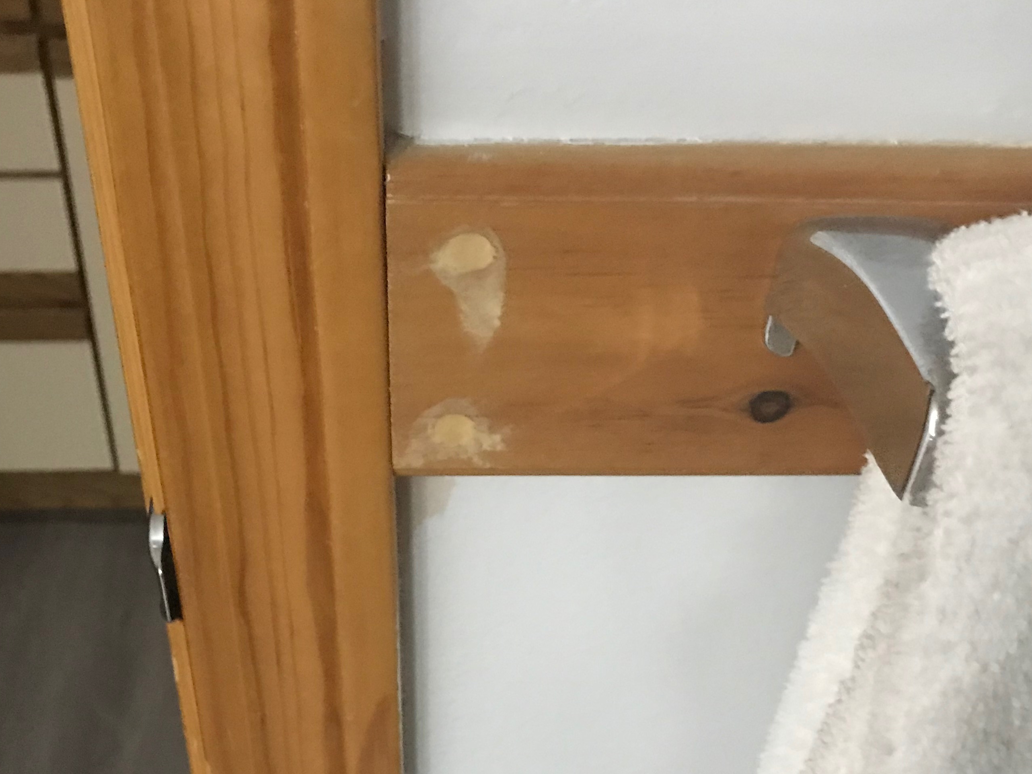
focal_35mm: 44
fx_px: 1312
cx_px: 477
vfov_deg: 32.2
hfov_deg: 42.9
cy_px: 591
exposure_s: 1/5
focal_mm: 3.99
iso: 80
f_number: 1.8
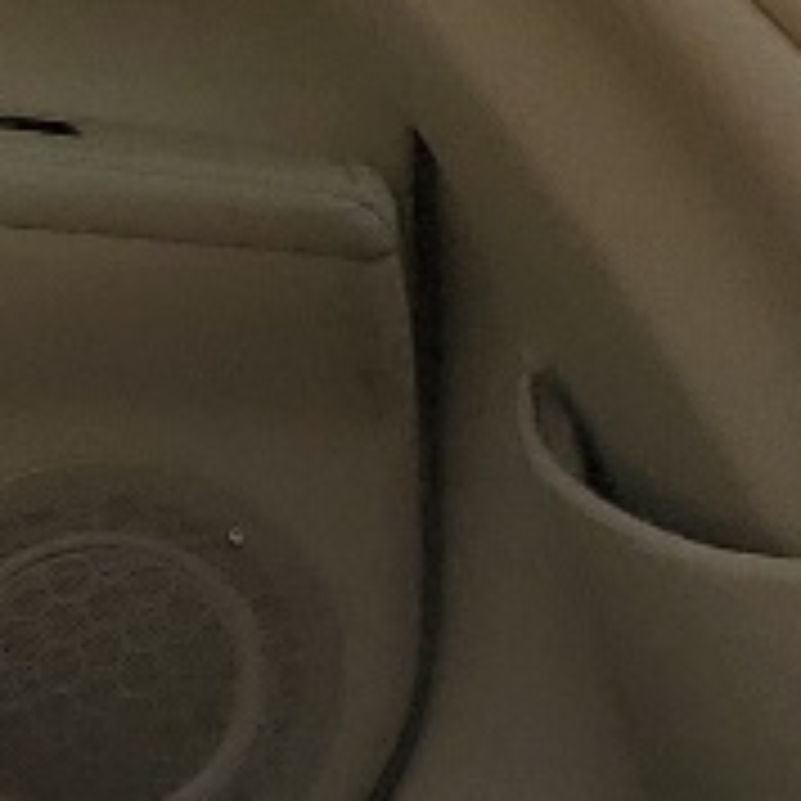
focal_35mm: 206
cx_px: -756
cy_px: 630
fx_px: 5393
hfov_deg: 8.1
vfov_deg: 8.5
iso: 50
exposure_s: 1/1667
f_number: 1.5
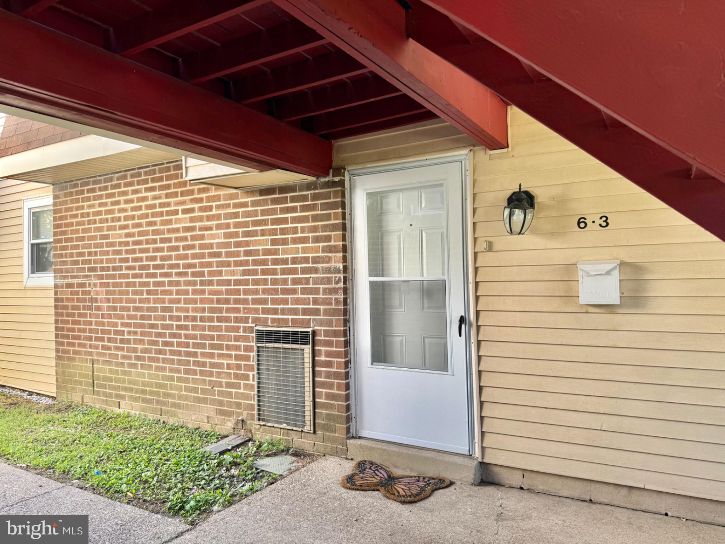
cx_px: 362
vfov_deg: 56.8
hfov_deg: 71.6
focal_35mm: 24
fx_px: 503
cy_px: 272
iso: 80
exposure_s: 1/155
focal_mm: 6.76
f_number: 1.78
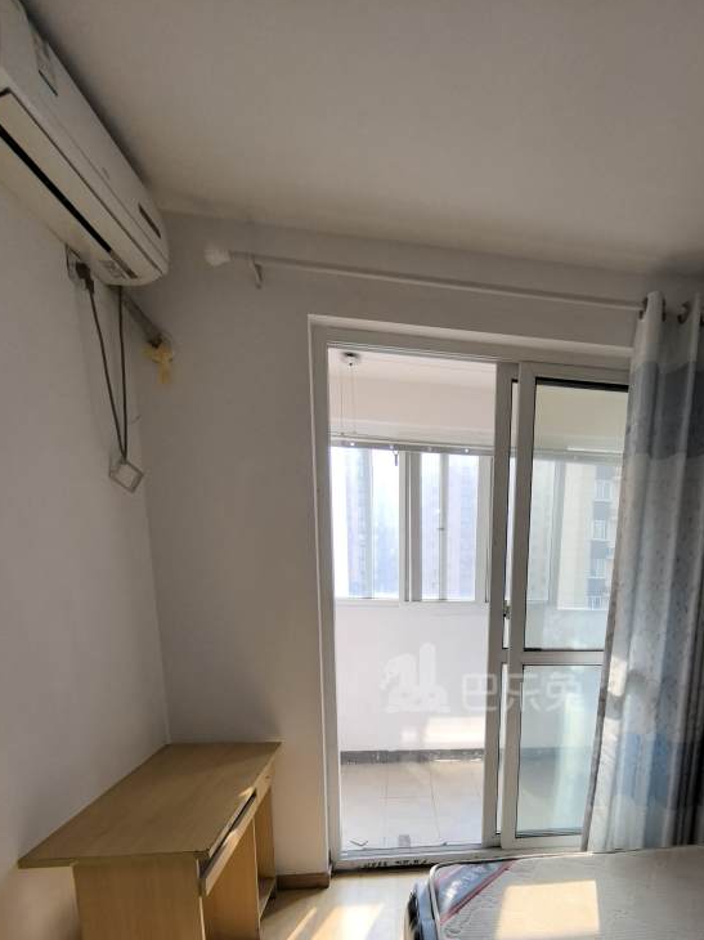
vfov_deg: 79.6
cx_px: 481
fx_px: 516
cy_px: 679
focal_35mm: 19
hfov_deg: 66.4
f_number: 2.2
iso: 50
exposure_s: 1/123
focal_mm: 1.95
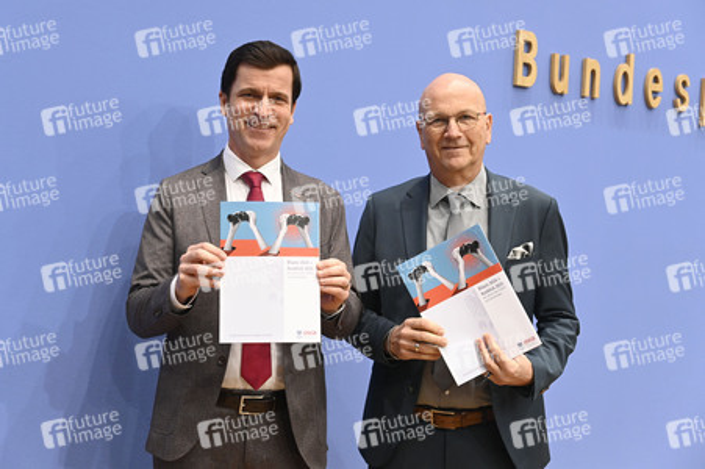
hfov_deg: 34.5
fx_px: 1135
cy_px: 234
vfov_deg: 23.3
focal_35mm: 58
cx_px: 352
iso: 5000
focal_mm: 58
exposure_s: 1/400
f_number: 4.5
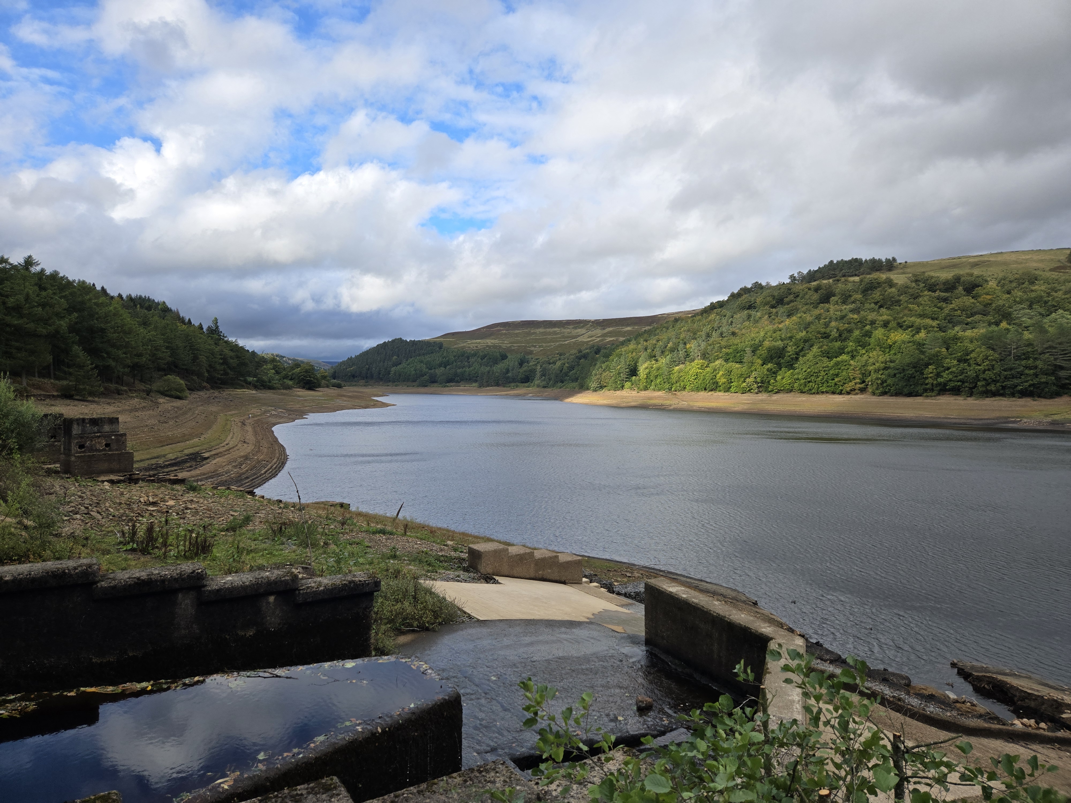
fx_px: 712
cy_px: 402
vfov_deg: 58.9
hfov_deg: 73.9
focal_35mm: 23
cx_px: 536
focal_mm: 5.4
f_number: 1.8
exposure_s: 1/2782
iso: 80
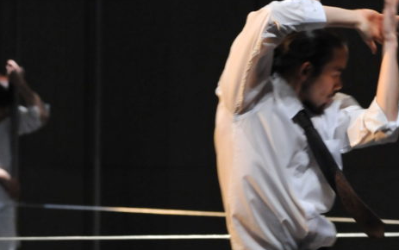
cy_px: 197
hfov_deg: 11.6
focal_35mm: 180
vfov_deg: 7.3
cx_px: 168
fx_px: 1959
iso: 3200
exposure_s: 1/80
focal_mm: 80
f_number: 3.2
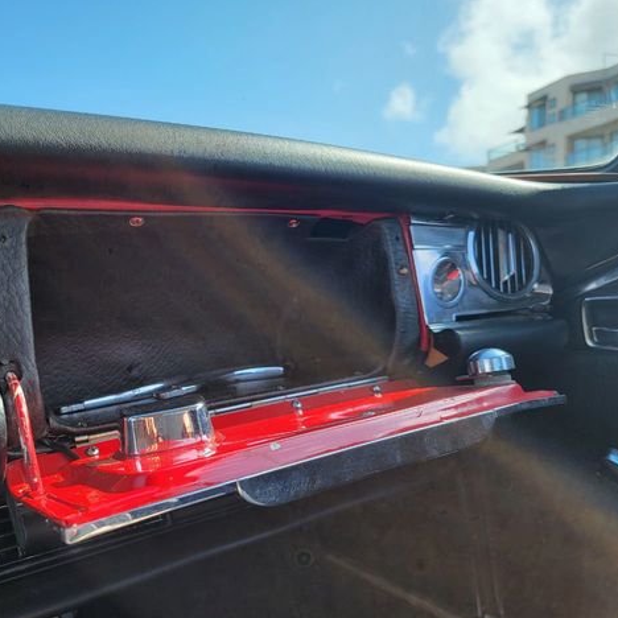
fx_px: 586
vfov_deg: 55.6
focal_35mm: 29
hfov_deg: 54.5
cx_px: 205
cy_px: 312
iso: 16
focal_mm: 6.7
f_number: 1.8
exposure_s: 1/208
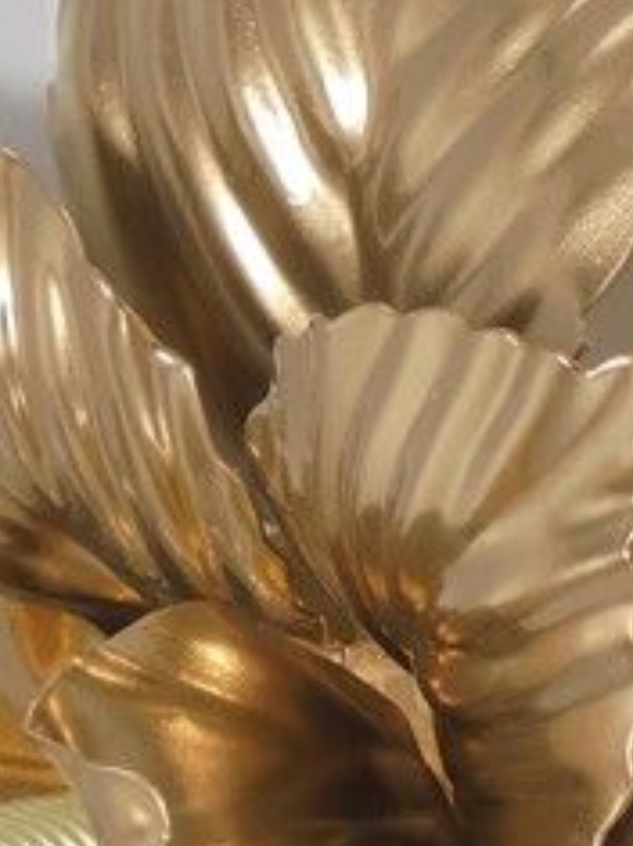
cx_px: 581
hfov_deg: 9.0
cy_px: 871
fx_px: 4027
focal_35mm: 165
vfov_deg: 11.8
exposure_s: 1/60
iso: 100
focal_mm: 7.8
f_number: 4.5
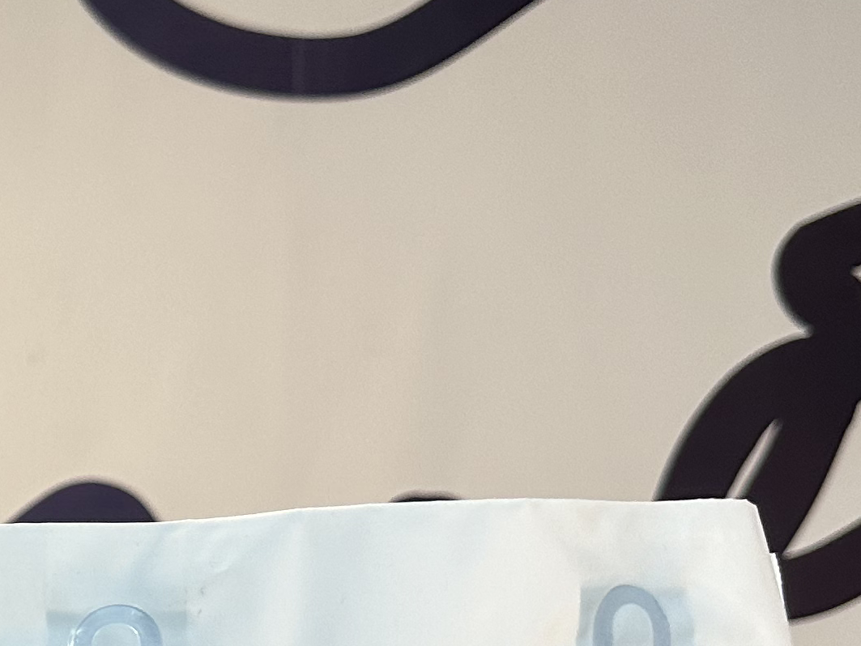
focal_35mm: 91
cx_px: -330
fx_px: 2264
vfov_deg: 15.7
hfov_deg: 19.5
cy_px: 748
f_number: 1.78
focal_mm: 6.86
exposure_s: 1/100
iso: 125
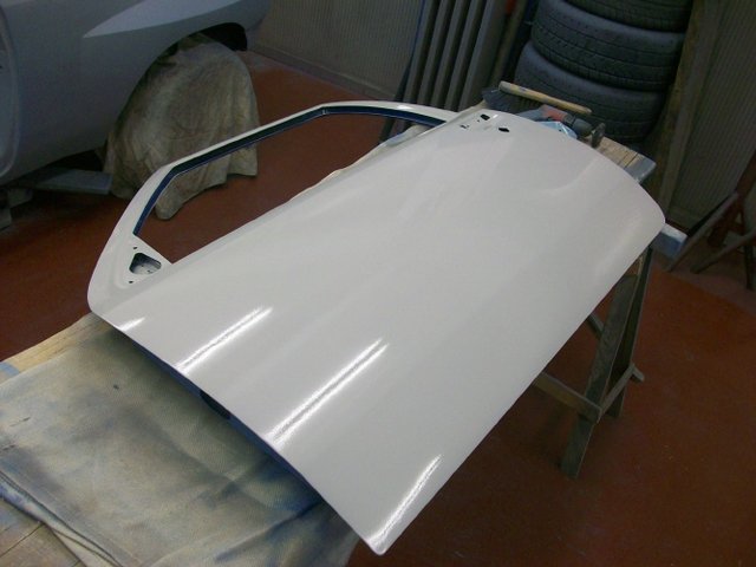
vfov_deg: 41.8
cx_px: 378
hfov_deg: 54.0
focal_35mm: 34
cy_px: 284
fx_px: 743
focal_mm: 5.7
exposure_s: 1/60
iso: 160
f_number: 2.8
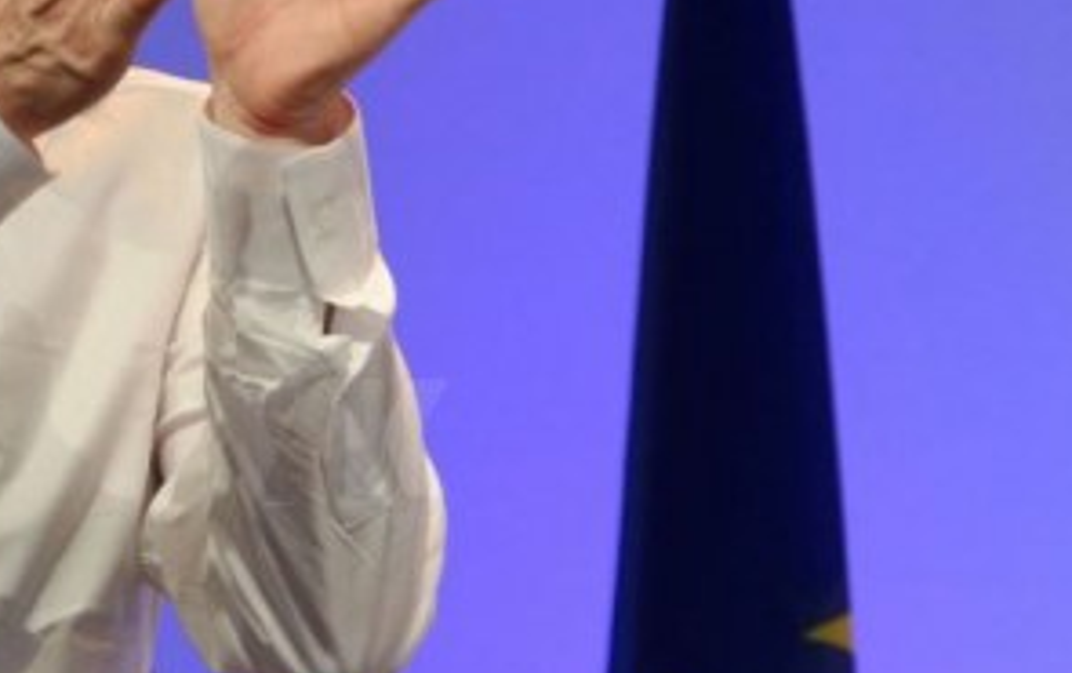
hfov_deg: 3.5
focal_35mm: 599
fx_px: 17528
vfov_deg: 2.2
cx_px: -345
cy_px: -4
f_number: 5.6
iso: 1000
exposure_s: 1/160
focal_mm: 145
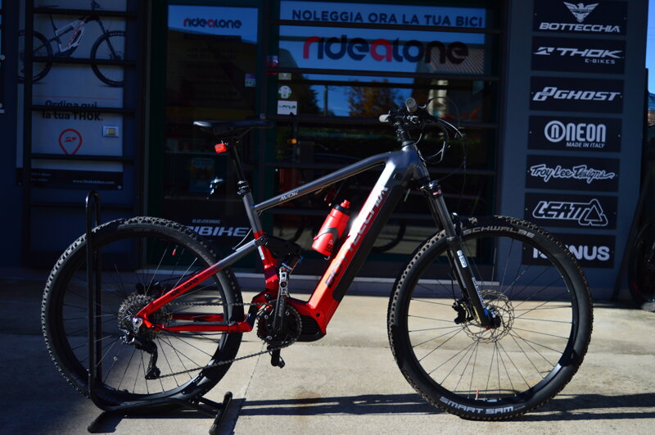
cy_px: 218
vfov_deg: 36.8
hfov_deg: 53.2
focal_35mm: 36
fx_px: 654
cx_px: 328
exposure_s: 1/1600
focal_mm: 24
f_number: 4
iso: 200
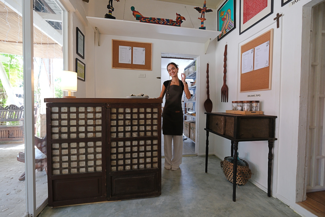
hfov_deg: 100.4
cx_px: 162
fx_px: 135
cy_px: 108
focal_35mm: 15
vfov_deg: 77.3
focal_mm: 10
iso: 800
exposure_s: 1/160
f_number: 4
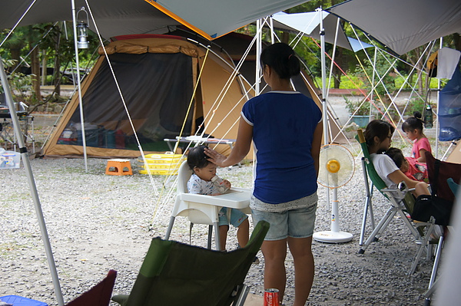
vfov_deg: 22.6
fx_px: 768
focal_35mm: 60
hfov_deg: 33.4
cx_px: 230
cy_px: 153
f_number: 4.5
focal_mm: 40
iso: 800
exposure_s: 1/80
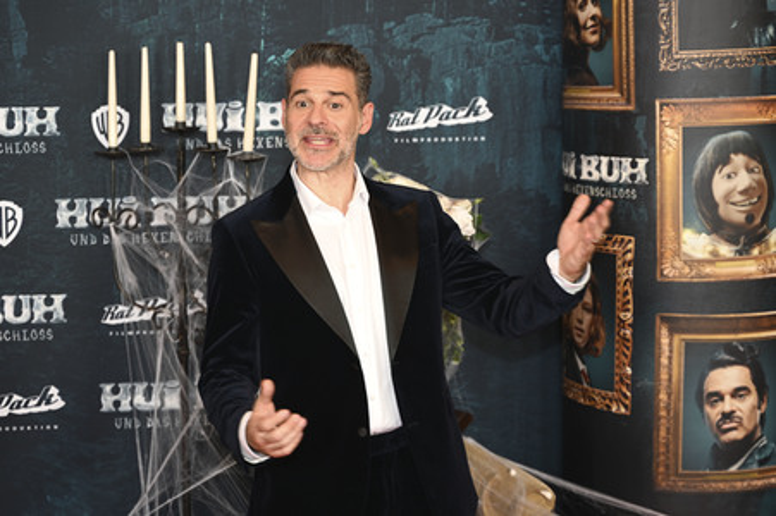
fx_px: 1615
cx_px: 388
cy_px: 258
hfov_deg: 27.0
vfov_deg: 18.2
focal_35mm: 75
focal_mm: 75
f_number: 2.8
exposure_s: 1/125
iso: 400
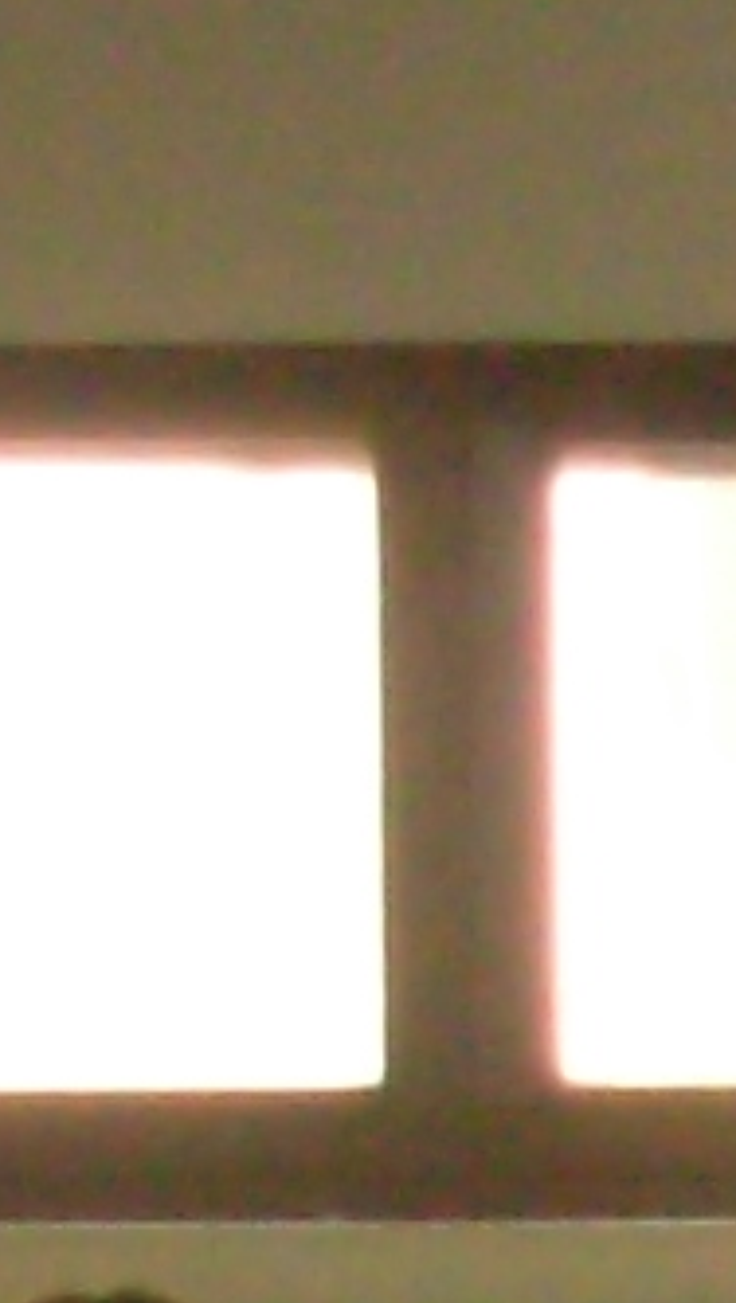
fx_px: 20378
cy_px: 2641
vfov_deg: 3.6
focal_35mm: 589
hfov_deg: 2.0
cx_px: 3868
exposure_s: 1/124
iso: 150
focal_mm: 10.5
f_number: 3.4
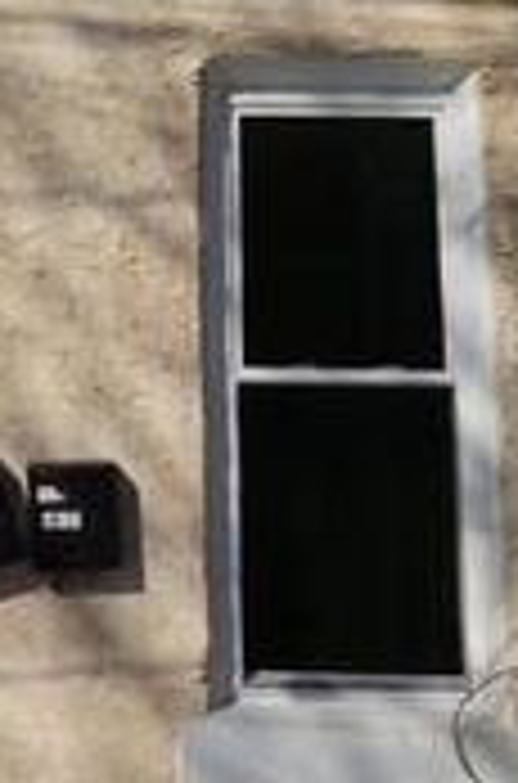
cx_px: -36
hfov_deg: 12.9
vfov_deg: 18.1
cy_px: -295
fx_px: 2258
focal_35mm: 104
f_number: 18
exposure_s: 1/160
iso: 160
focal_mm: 16
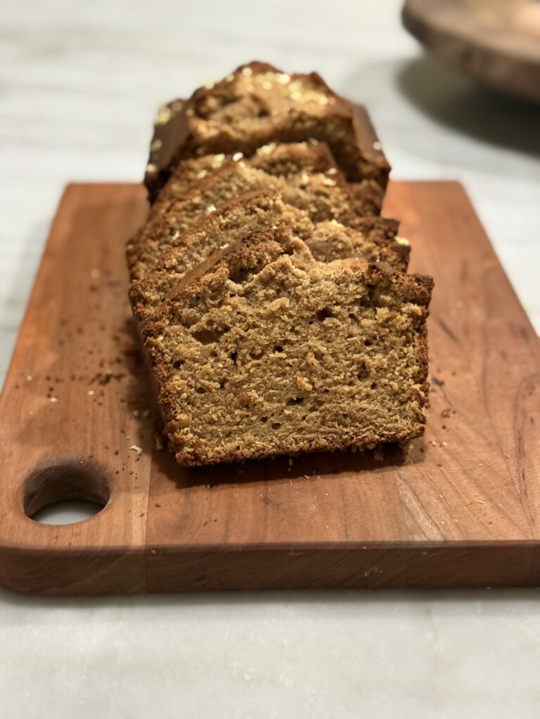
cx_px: 270
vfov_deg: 39.7
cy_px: 360
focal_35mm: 48
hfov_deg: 30.3
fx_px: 998
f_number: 1.78
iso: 500
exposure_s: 1/30
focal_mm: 6.76
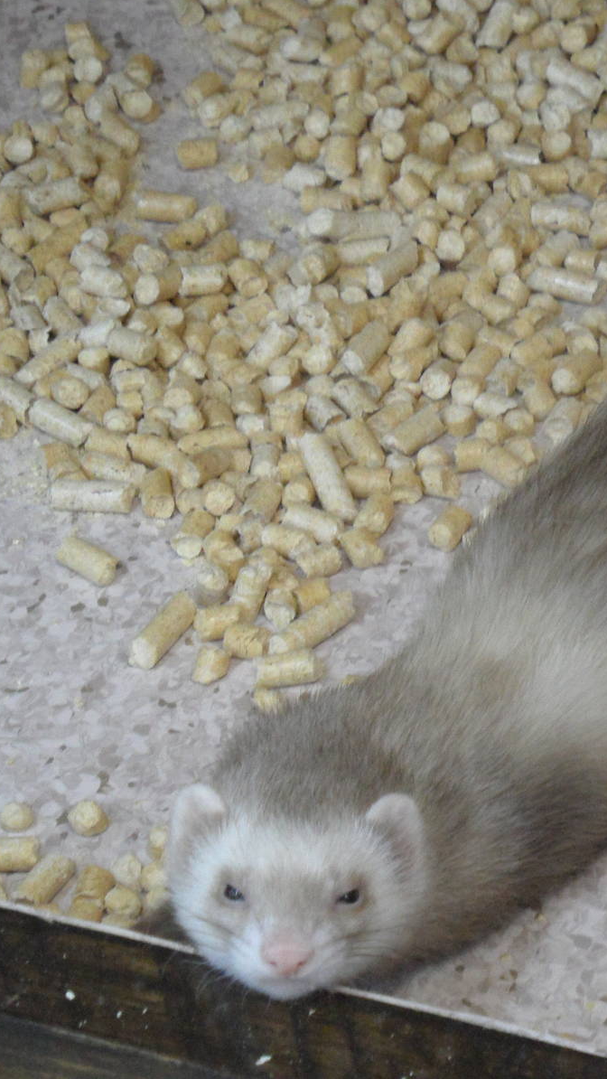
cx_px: 698
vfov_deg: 9.8
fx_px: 6264
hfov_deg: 5.5
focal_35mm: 219
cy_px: 538
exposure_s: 1/15
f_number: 4.4
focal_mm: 24.6
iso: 400
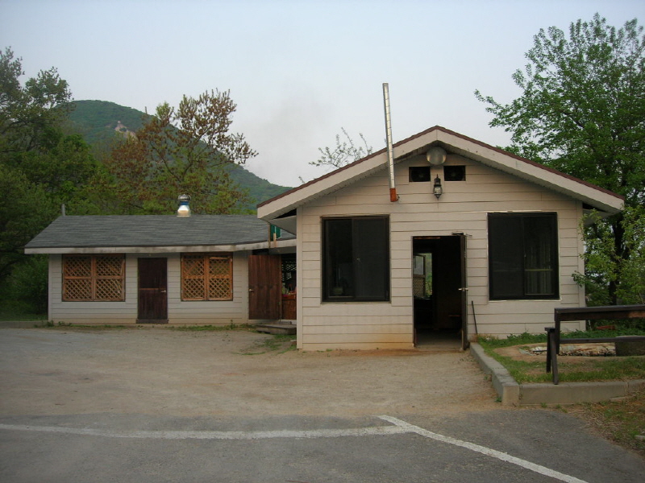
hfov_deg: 49.0
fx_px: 708
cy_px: 242
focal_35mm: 38
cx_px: 322
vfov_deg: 37.7
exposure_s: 1/167
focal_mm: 7.8
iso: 64
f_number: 2.8
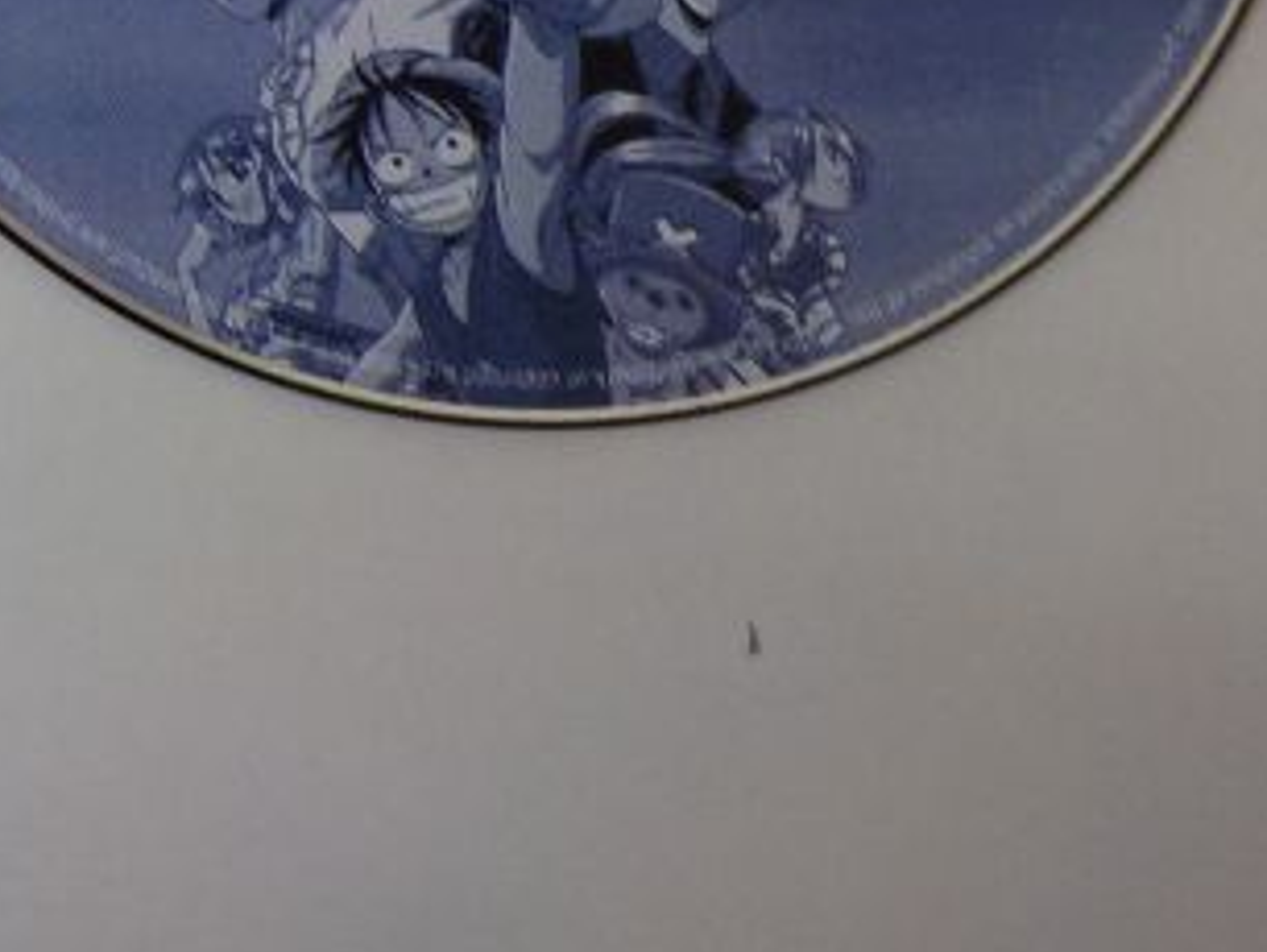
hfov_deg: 18.3
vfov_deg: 14.5
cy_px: -277
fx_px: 3590
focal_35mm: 98
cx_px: -480
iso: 160
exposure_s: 1/30
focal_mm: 4.1
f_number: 3.3
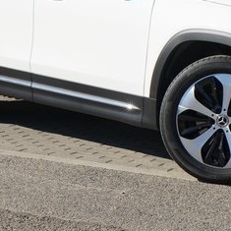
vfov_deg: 15.6
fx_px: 838
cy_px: 41
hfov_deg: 15.6
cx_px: 175
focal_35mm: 111
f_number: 8
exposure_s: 1/2000
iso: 800
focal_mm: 48
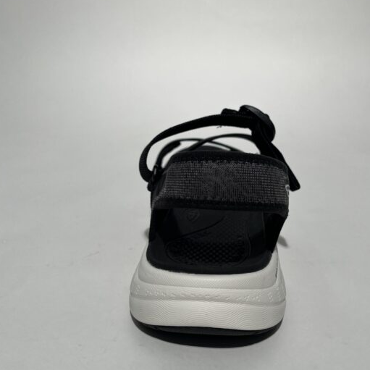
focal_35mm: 36
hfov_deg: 45.9
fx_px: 435
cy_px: 163
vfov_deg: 46.0
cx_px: 212
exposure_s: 1/737
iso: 50
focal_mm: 5.1
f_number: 1.6
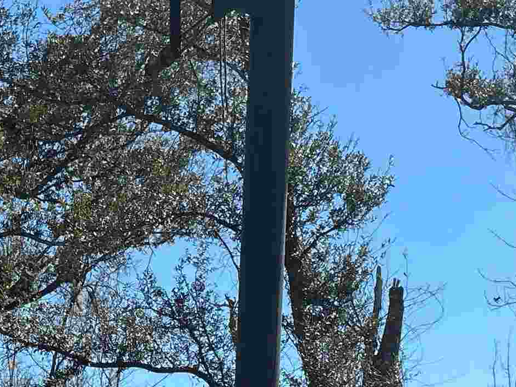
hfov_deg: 20.2
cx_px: 39
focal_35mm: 95
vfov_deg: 14.5
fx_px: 1416
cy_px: 590
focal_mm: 3
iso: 25
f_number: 1.8
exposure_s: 1/1311
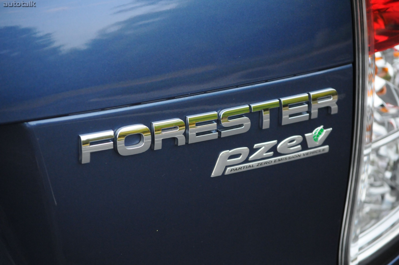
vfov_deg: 10.1
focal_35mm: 135
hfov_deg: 15.2
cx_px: 200
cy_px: 132
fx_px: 1495
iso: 2000
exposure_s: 1/320
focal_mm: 90
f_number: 5.6
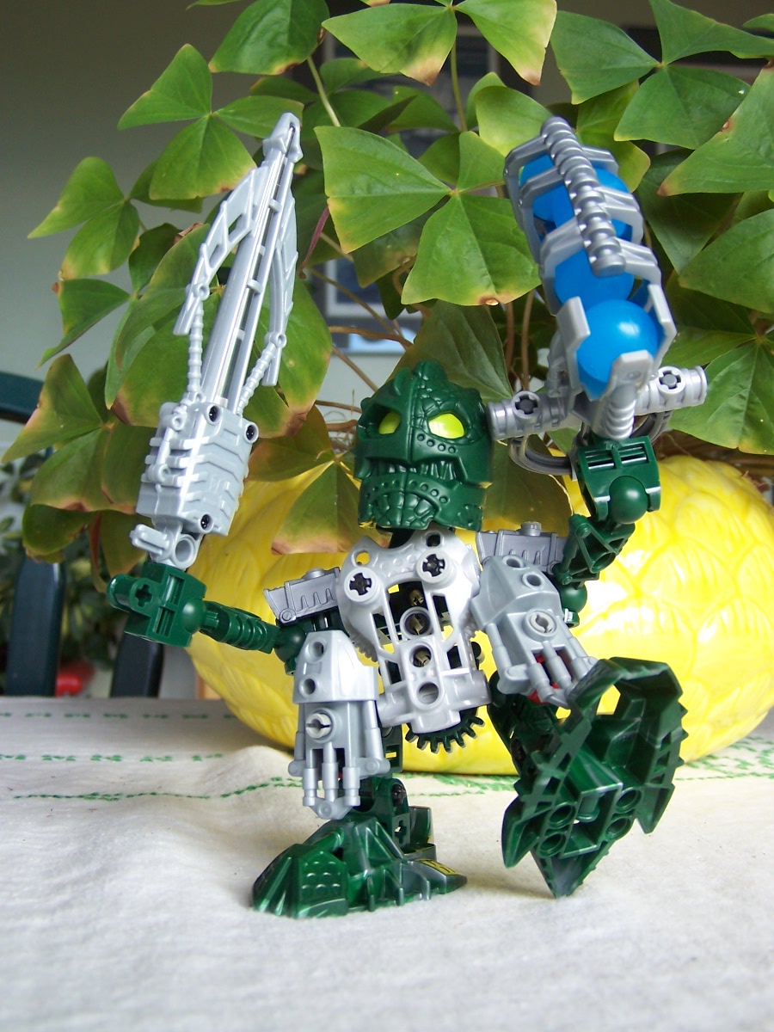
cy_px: 516
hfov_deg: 33.6
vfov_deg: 43.9
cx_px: 387
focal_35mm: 43
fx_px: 1282
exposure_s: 1/90
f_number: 2.8
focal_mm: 7.1
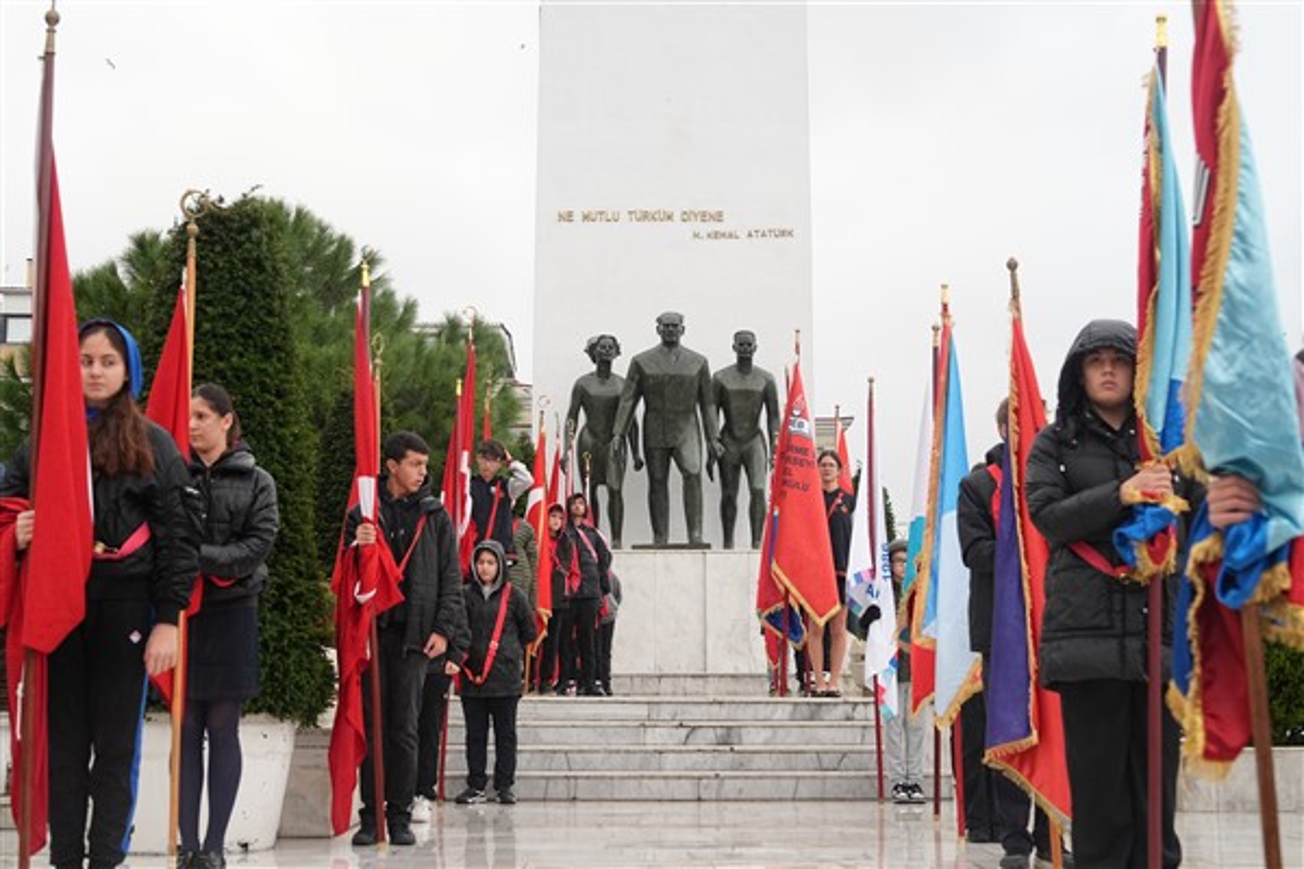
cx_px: 652
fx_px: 1811
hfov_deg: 39.6
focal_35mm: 50
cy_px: 434
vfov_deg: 27.0
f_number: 5.6
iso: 640
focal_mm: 50
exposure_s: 1/200
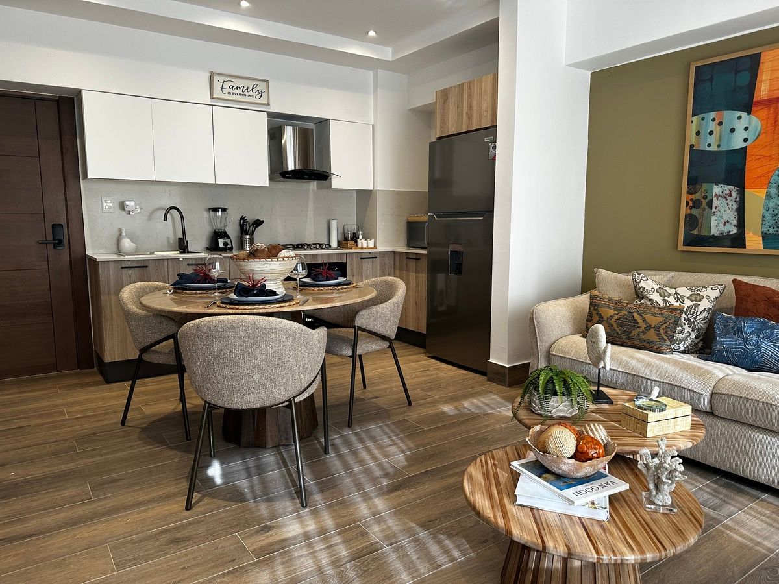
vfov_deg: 56.8
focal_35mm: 24
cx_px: 390
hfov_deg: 71.6
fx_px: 540
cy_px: 292
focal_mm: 6.86
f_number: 1.78
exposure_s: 1/121
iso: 160
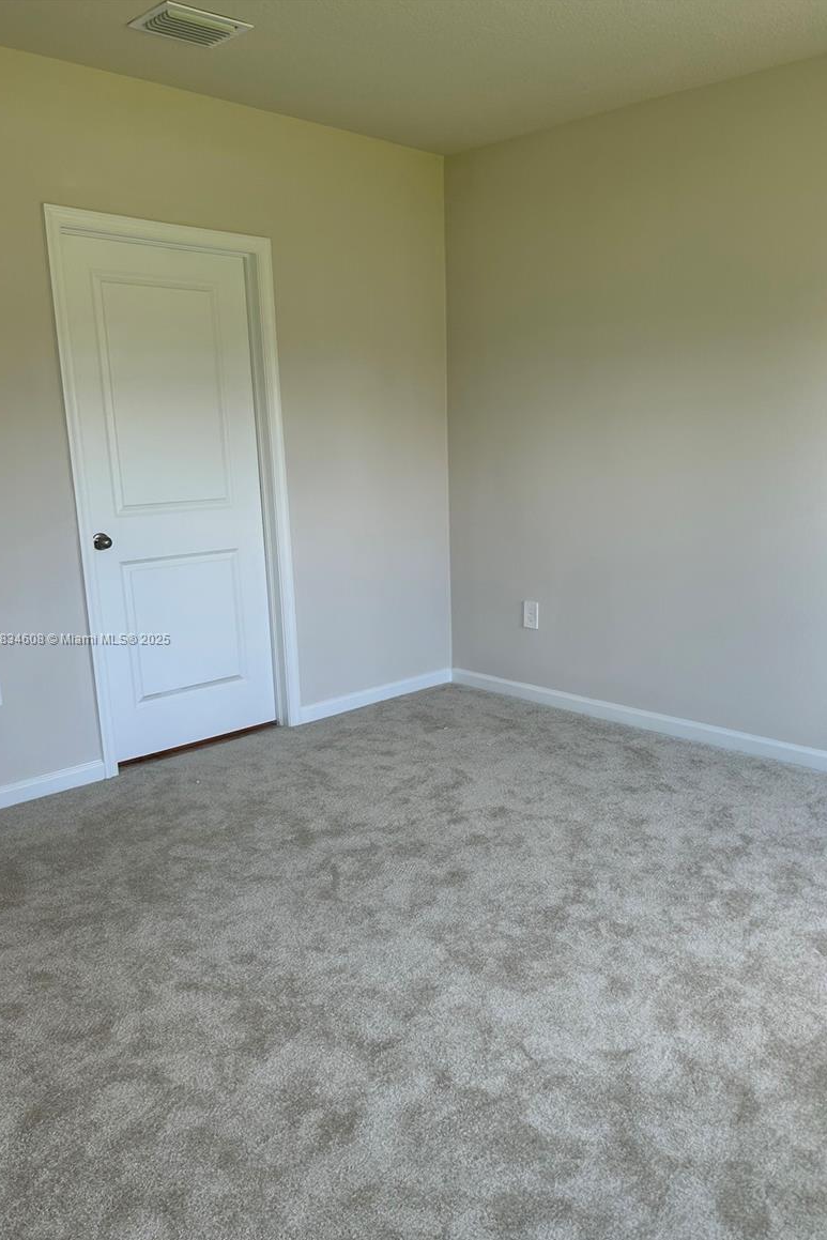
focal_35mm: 28
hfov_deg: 46.3
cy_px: 640
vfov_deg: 65.5
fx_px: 964
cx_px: 455
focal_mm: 5.7
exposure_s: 1/145
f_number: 1.5
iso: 32
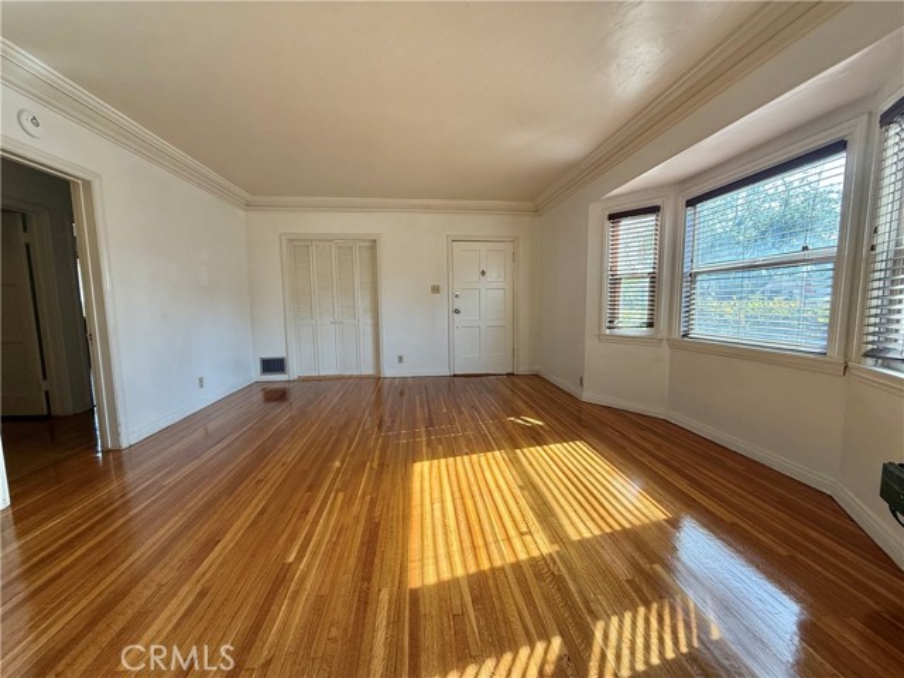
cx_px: 452
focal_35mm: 14
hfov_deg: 102.1
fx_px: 366
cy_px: 339
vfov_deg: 85.7
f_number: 2.2
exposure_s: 1/99
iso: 100
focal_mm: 2.22
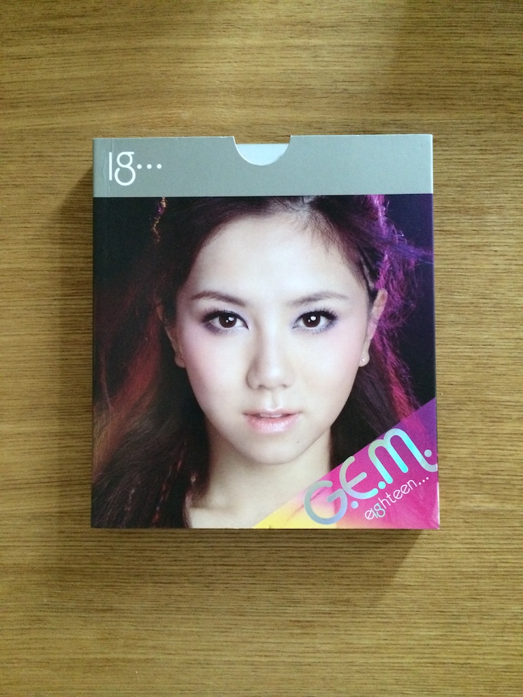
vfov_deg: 60.0
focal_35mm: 30
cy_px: 348
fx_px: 604
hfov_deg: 46.8
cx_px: 262
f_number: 2.2
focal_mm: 4.12
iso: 500
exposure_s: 1/15
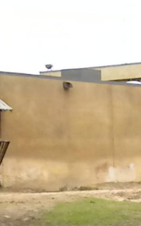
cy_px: 178
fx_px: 829
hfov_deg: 9.2
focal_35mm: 135
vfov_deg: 15.4
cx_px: 267
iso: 640
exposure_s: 1/202
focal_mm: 6.6
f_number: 10
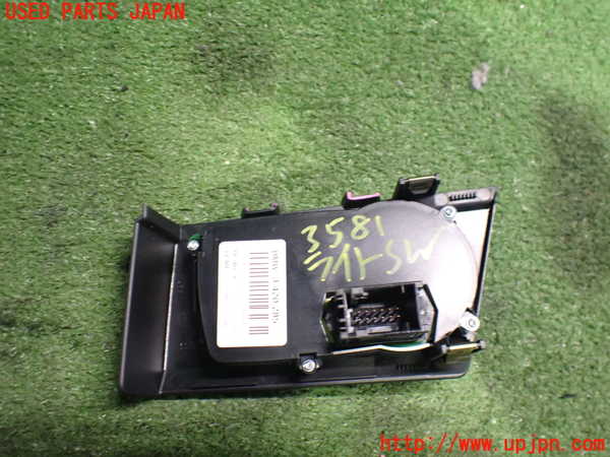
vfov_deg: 46.8
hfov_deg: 60.0
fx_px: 529
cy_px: 228
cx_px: 305
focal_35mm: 30
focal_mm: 5.4
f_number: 2.3
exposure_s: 1/30
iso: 800
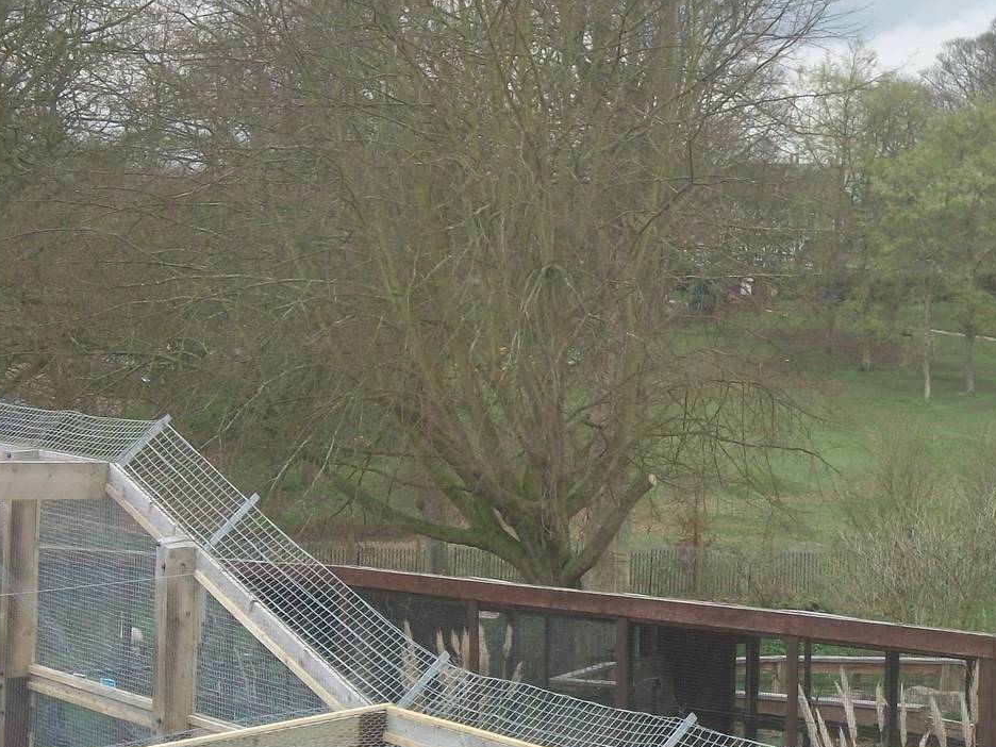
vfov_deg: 14.0
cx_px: 686
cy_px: 363
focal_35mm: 106
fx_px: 3050
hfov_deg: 18.5
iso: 80
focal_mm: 11
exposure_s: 1/125
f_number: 4.1
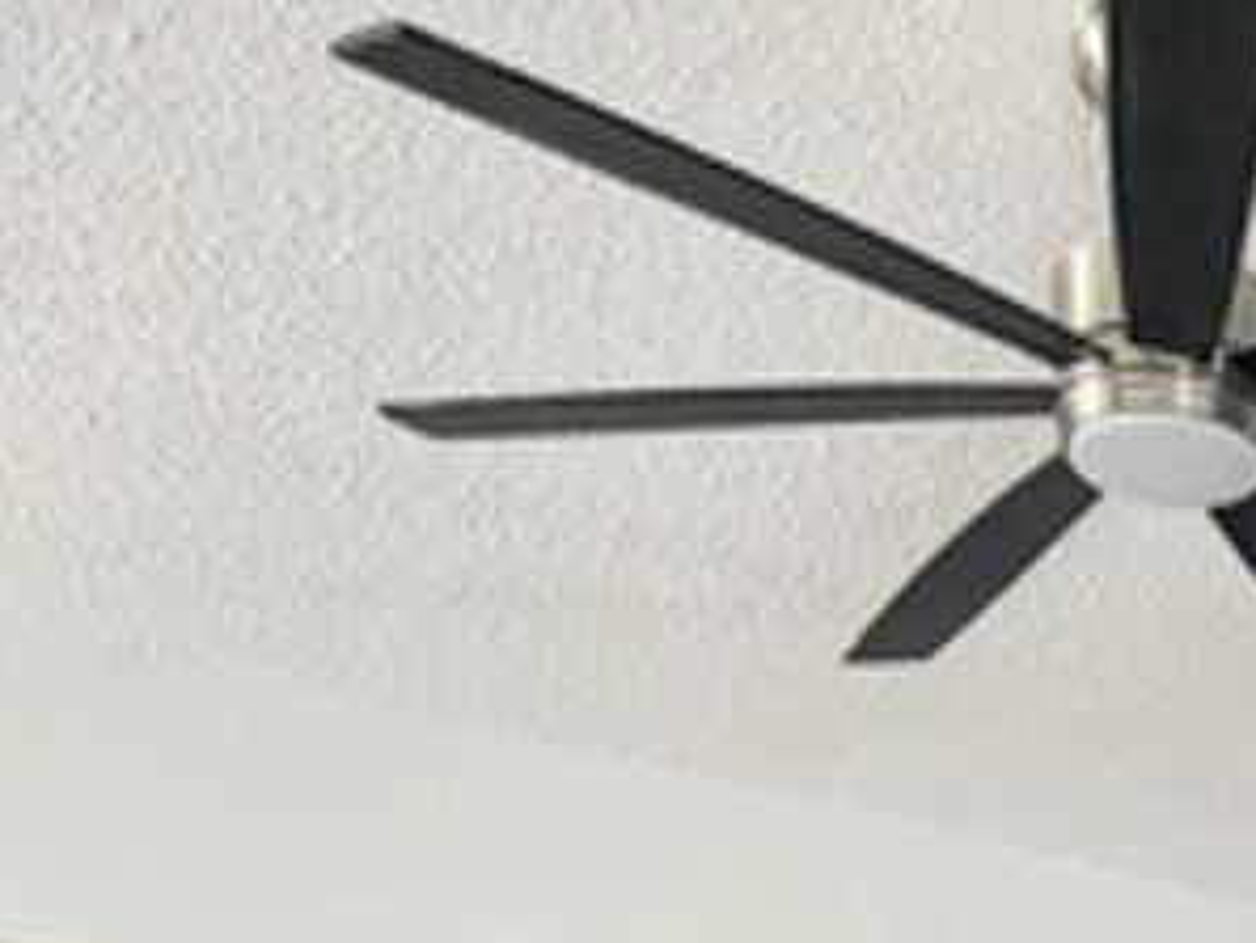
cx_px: 1679
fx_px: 2033
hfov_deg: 27.8
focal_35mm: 56
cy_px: 1861
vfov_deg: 18.2
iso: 320
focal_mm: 2.2
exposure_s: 1/30
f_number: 2.2
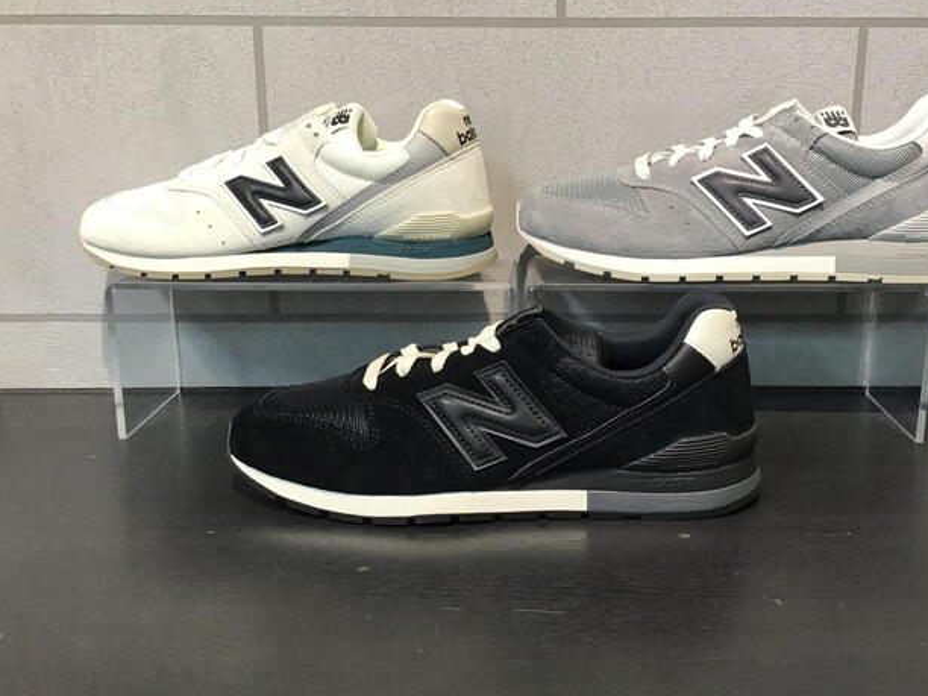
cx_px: 519
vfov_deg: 37.7
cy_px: 334
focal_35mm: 38
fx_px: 1019
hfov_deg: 48.9
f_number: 2.4
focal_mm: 3.3
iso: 50
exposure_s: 1/30
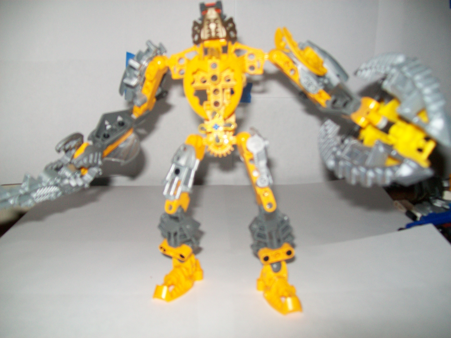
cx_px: 226
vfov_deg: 39.7
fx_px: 469
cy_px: 169
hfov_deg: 51.4
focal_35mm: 36
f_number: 2.7
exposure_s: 1/125
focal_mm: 6
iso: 64
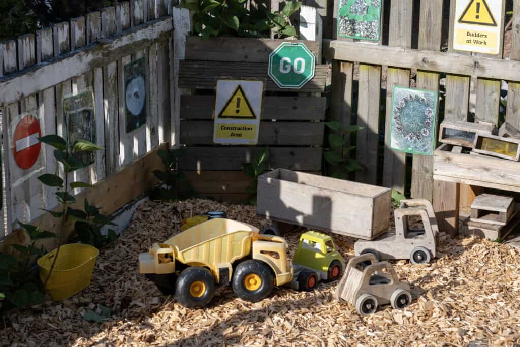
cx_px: 260
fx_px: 1213
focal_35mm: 84
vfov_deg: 16.3
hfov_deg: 24.2
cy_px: 174
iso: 125
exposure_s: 1/320
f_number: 5
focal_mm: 56
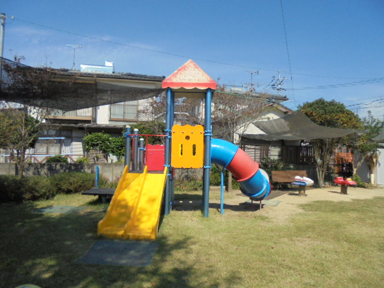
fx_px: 288
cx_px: 192
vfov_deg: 53.1
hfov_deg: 67.3
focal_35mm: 26
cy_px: 144
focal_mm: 4.6
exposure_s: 1/250
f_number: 11.5
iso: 250
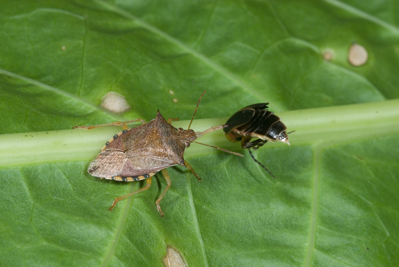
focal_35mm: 158
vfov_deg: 8.7
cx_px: 200
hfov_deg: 13.0
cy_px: 134
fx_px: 1748
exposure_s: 1/250
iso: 200
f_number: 32
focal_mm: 105
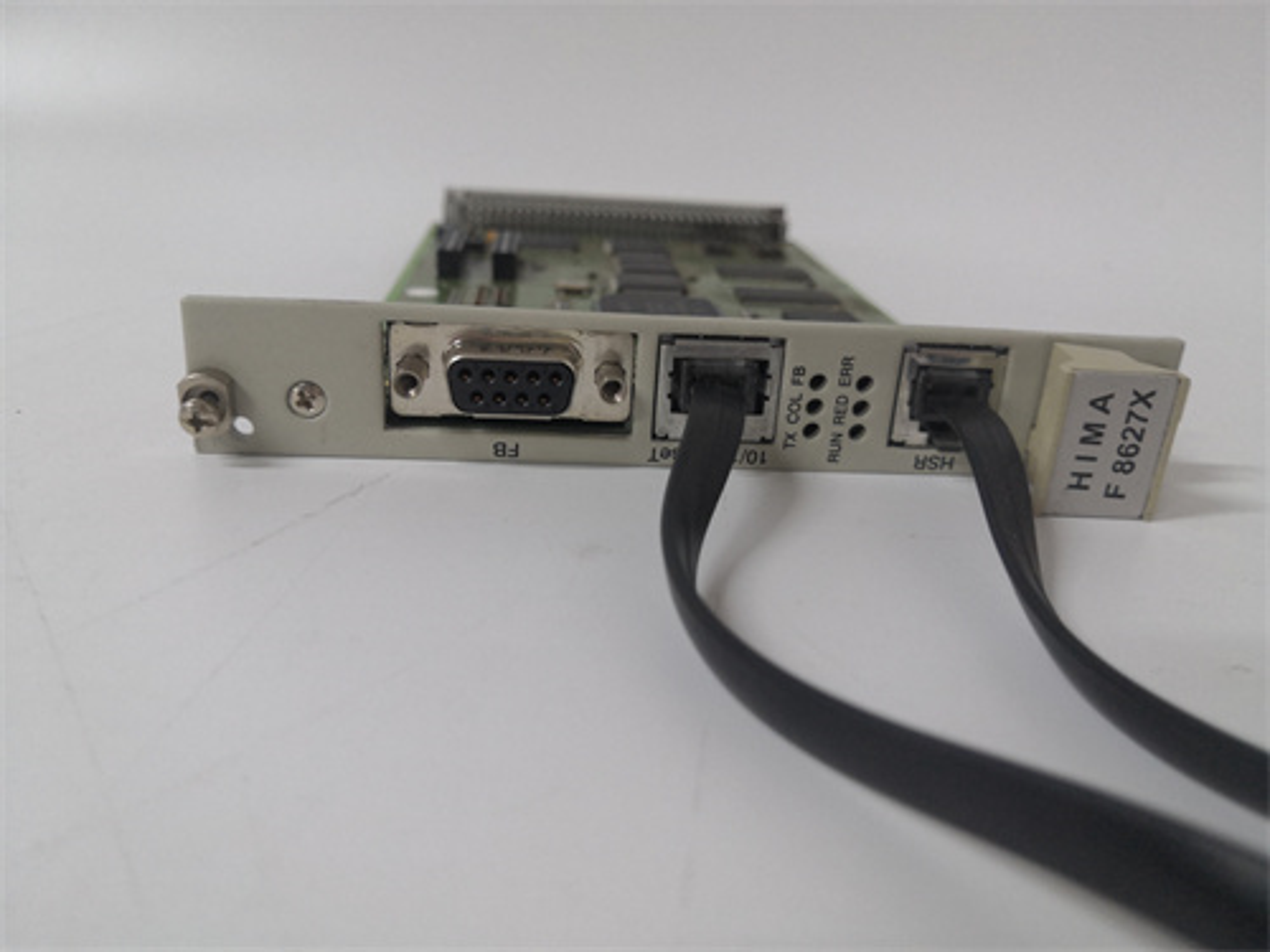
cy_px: 476
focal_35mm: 27
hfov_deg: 65.3
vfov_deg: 51.4
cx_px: 635
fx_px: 991
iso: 250
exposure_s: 1/50
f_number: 1.8
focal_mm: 3.95
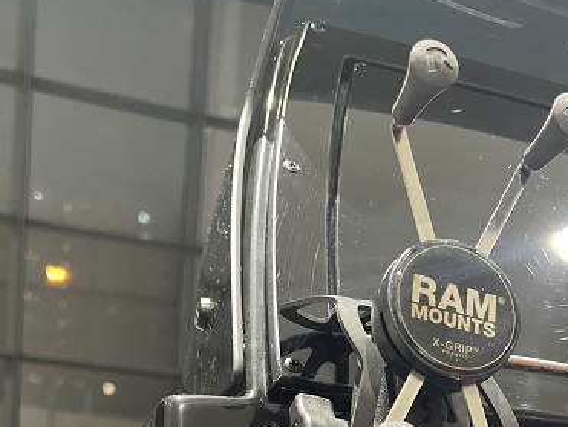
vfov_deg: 22.6
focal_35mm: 56
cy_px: 592
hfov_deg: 34.3
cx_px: 288
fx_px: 920
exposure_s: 1/40
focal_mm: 5.7
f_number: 1.5
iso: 500
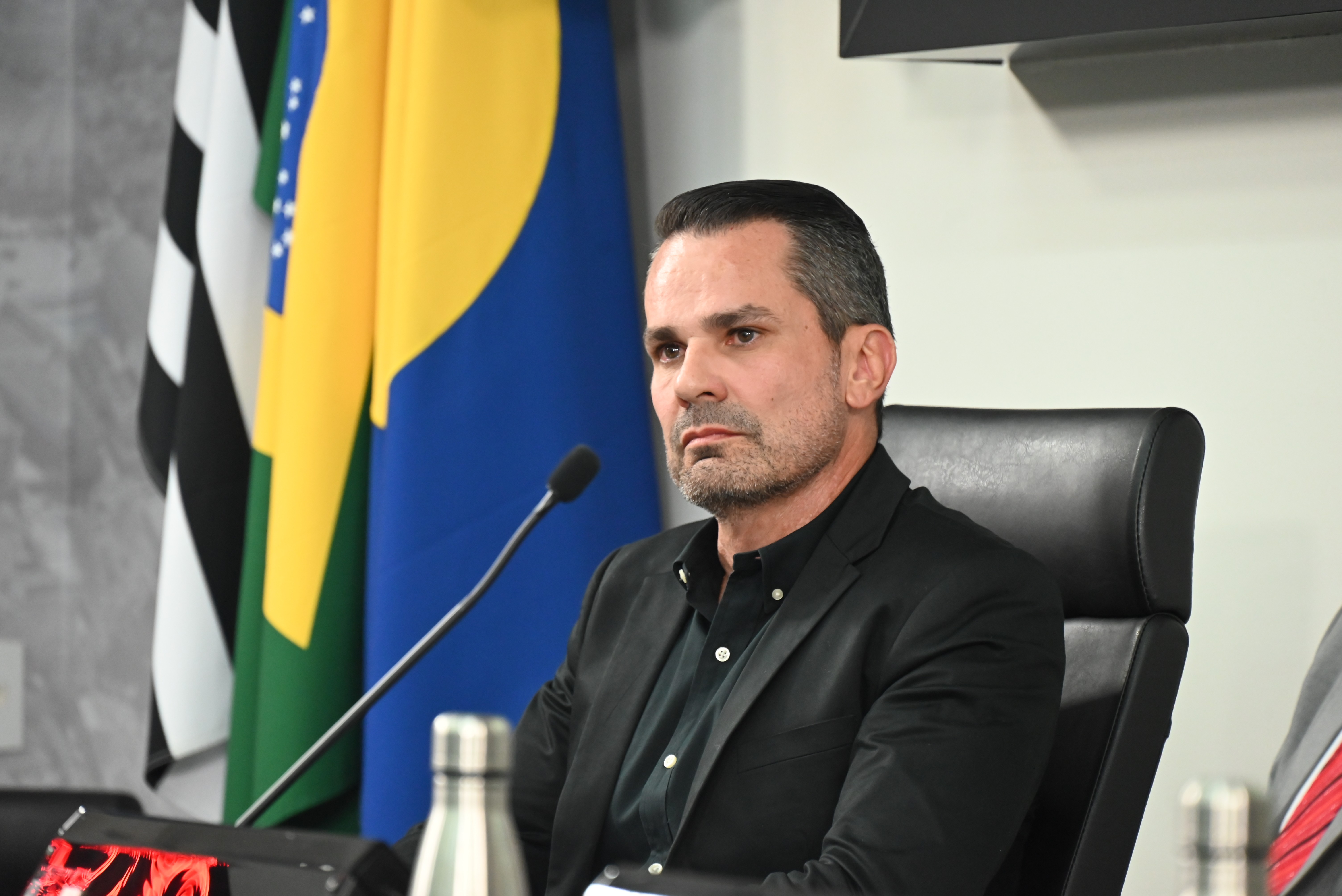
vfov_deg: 6.9
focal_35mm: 200
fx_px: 7458
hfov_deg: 10.3
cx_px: 671
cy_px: 448
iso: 3200
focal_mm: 200
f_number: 6.3
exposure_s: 1/160
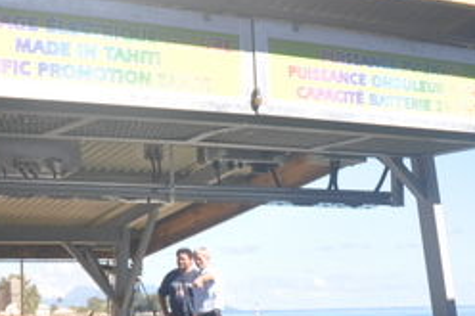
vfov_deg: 15.5
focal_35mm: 85
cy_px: 380
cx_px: 130
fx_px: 1121
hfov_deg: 23.7
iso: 200
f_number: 7.1
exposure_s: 1/200
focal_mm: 22
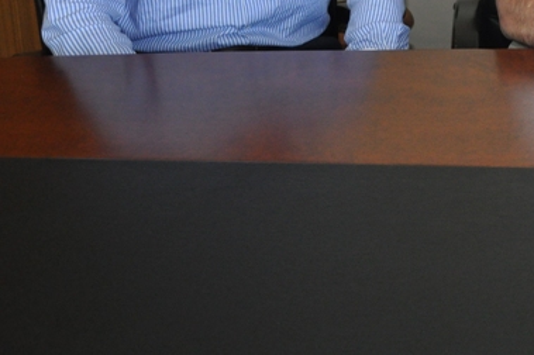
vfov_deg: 14.7
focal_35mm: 89
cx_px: 698
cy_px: -105
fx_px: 1319
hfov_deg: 20.8
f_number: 3.8
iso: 800
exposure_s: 1/60
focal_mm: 22
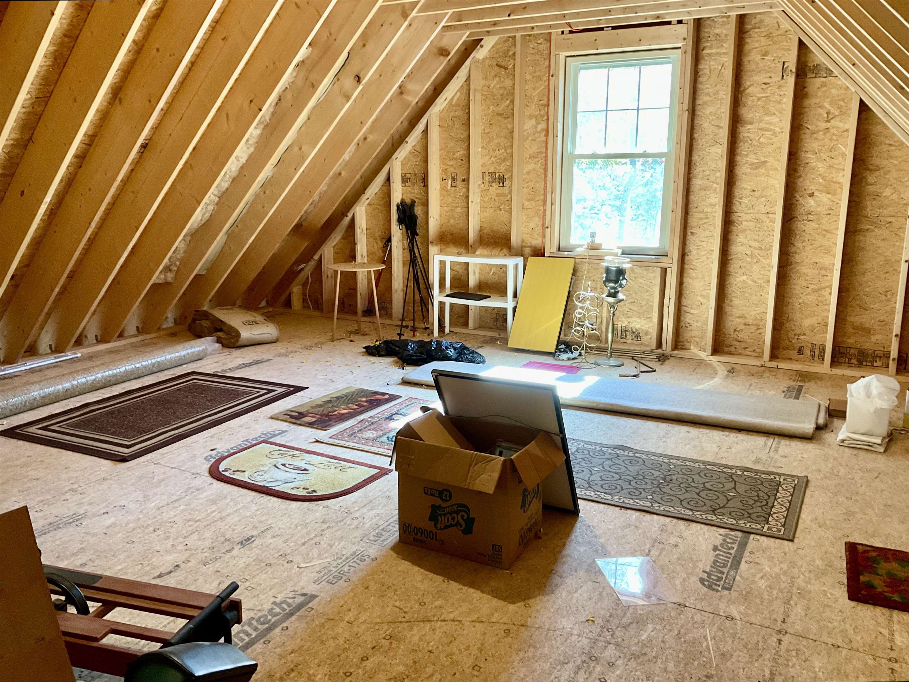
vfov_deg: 48.2
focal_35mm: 29
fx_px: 761
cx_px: 454
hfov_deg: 61.7
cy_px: 341
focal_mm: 3
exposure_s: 1/60
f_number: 1.8
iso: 125
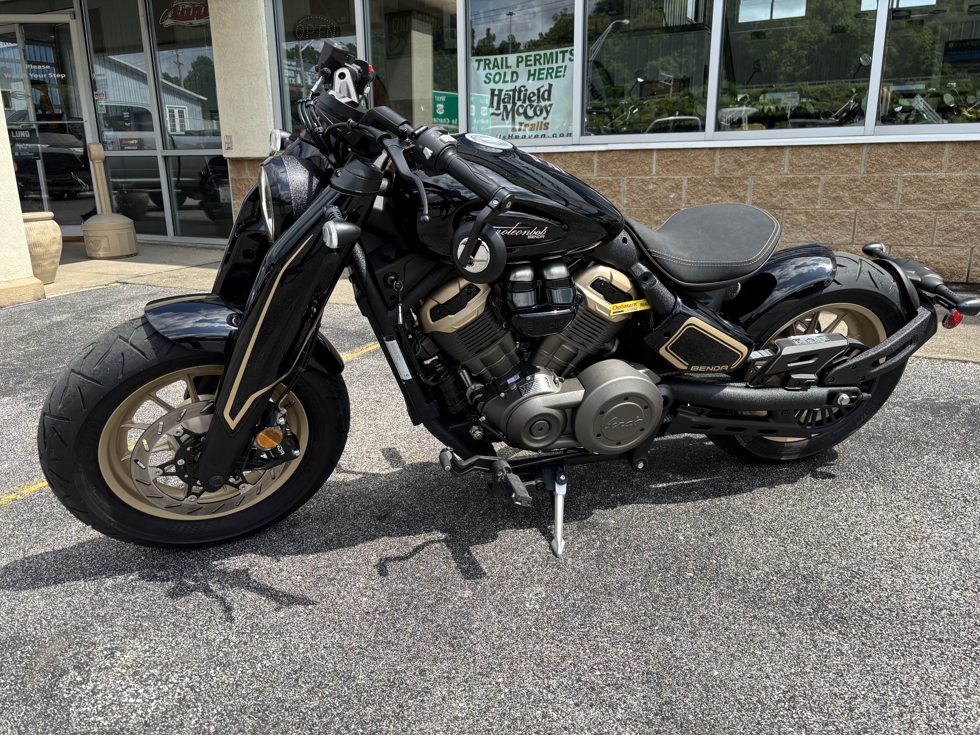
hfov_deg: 67.3
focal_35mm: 26
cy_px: 368
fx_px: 736
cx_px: 490
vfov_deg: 53.1
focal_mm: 5.96
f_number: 1.6
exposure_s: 1/1543
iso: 50
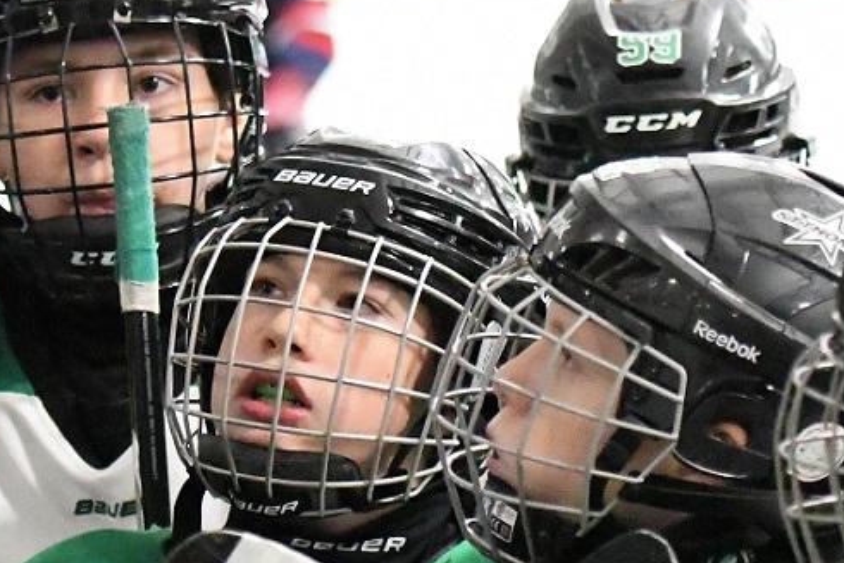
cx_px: 438
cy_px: 303
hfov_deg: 8.2
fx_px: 5886
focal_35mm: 251
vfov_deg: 5.5
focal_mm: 70
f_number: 2.8
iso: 20000
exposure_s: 1/1000
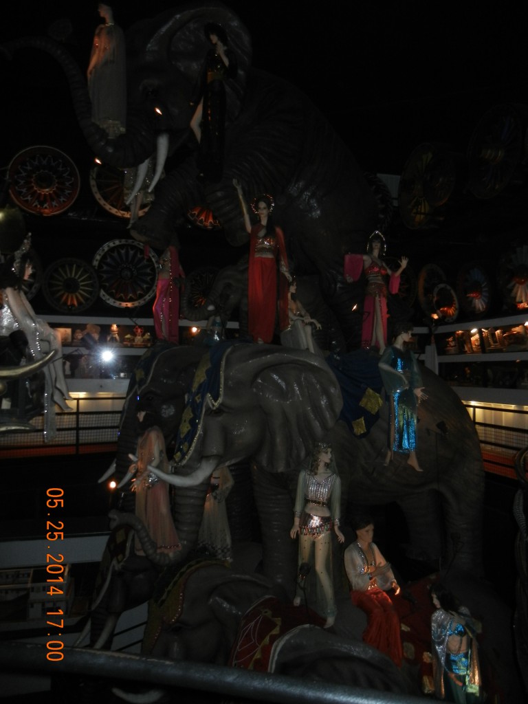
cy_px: 352
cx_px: 264
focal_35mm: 30
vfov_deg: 60.0
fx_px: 610
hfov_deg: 46.8
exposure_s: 1/30
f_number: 3.5
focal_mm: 5.4
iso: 400
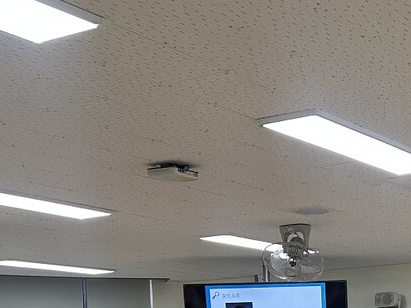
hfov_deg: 23.3
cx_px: 394
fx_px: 961
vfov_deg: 16.9
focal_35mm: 81
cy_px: 421
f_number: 1.5
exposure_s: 1/120
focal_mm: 5.7
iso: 64
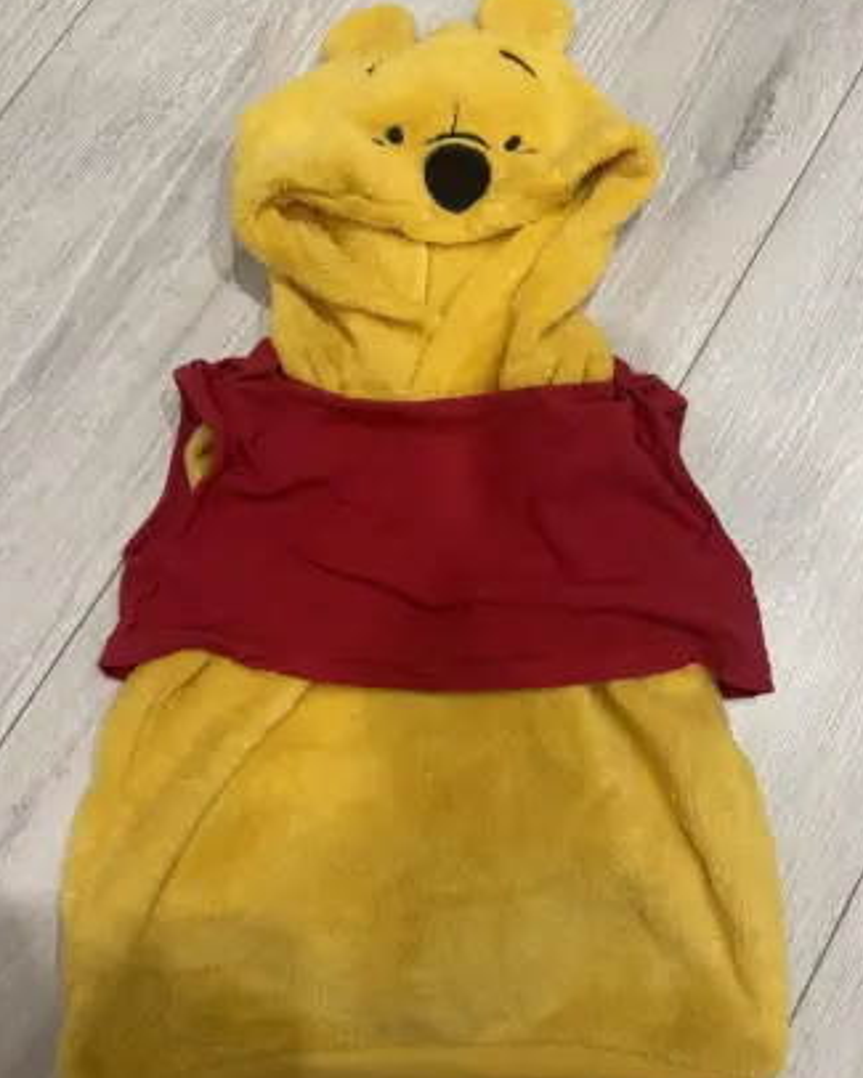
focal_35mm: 26
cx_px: 438
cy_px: 563
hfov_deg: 54.9
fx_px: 830
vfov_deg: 66.0
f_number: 1.78
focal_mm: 6.76
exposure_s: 1/50
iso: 250
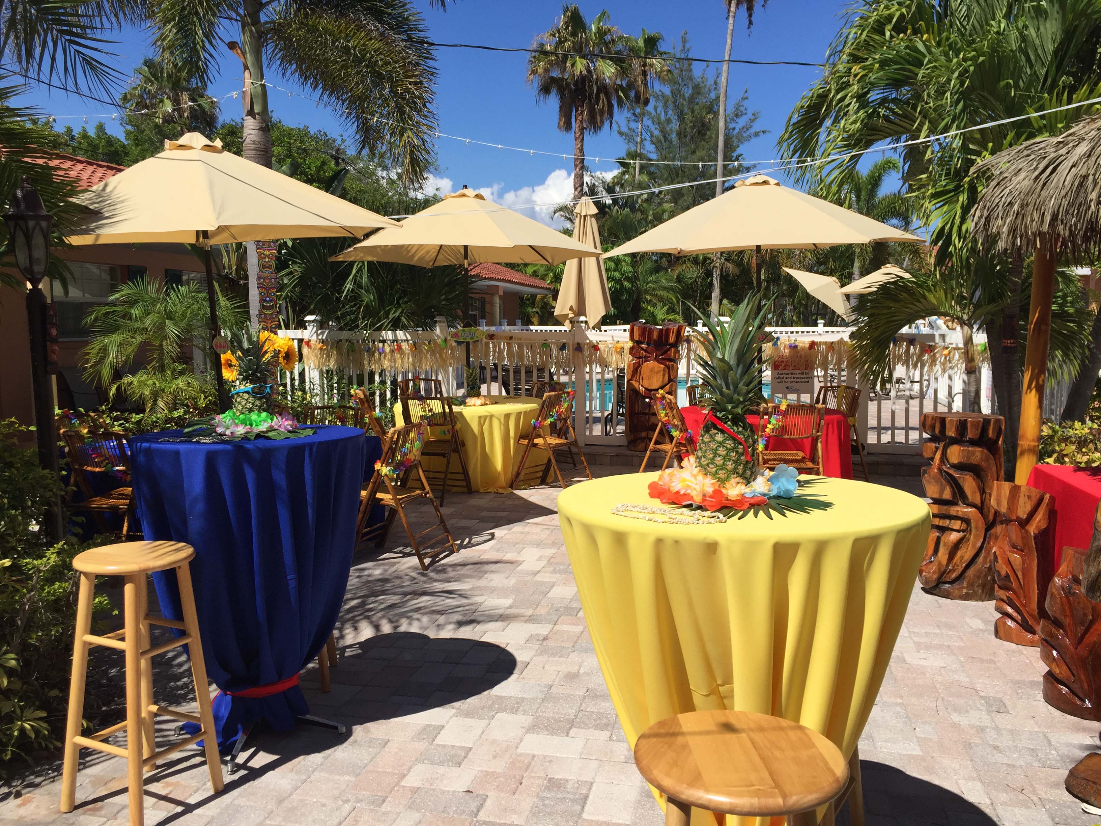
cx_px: 550
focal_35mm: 29
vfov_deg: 48.2
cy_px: 413
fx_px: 922
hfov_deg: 61.7
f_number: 2.2
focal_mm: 4.15
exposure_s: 1/3300
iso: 32
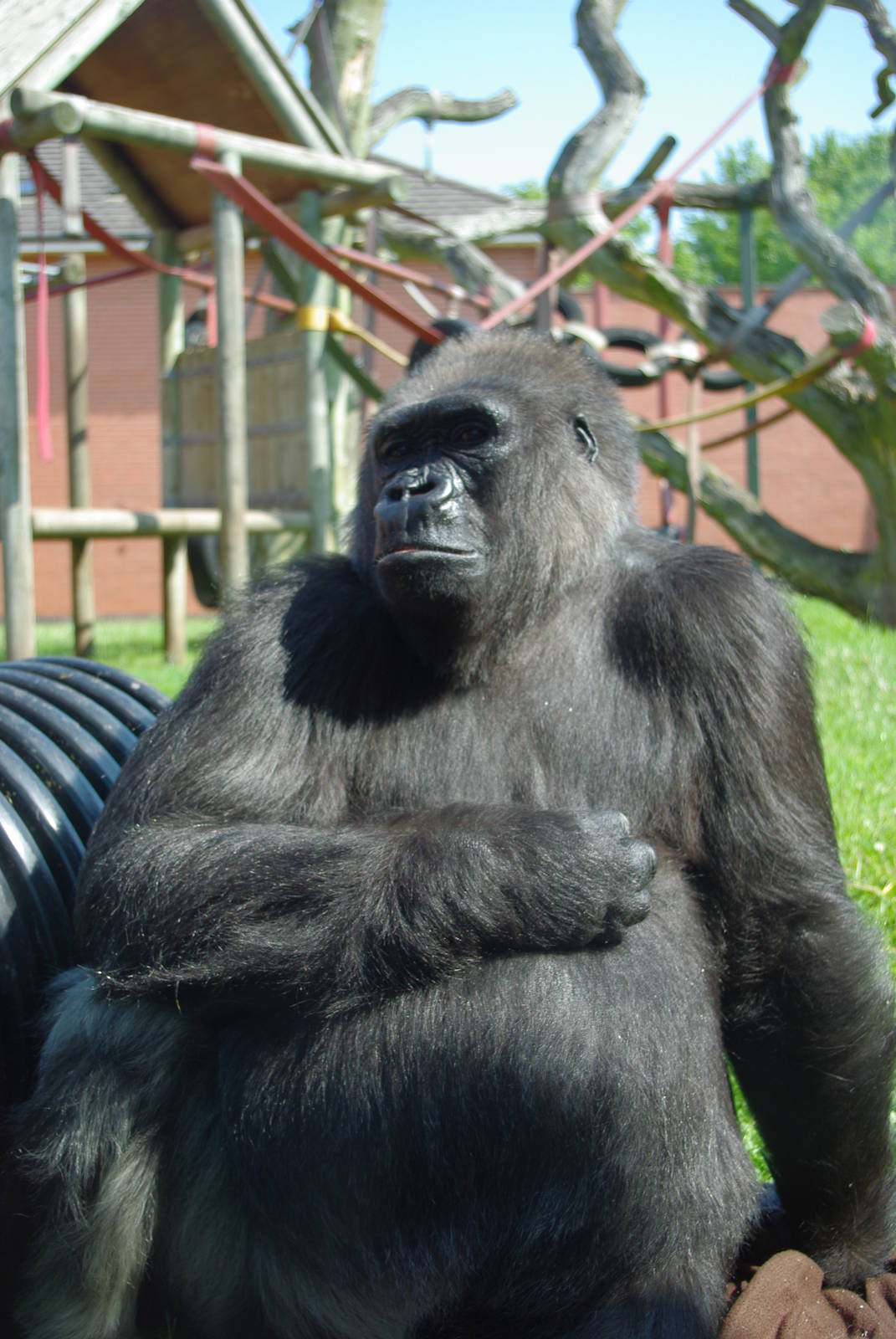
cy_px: 670
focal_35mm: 42
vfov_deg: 46.3
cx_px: 448
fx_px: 1563
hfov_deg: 32.0
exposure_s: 1/180
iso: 100
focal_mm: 28.13
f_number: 4
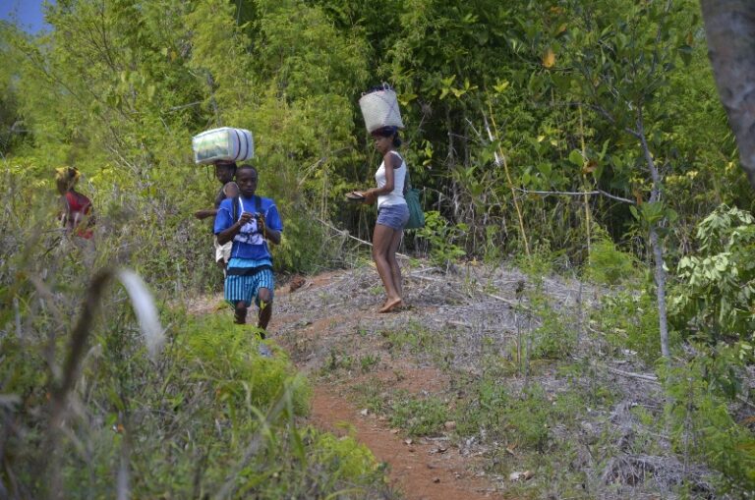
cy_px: 250
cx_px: 378
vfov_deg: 8.7
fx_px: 3297
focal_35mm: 158
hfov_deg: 13.1
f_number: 5.6
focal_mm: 105
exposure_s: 1/800
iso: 800
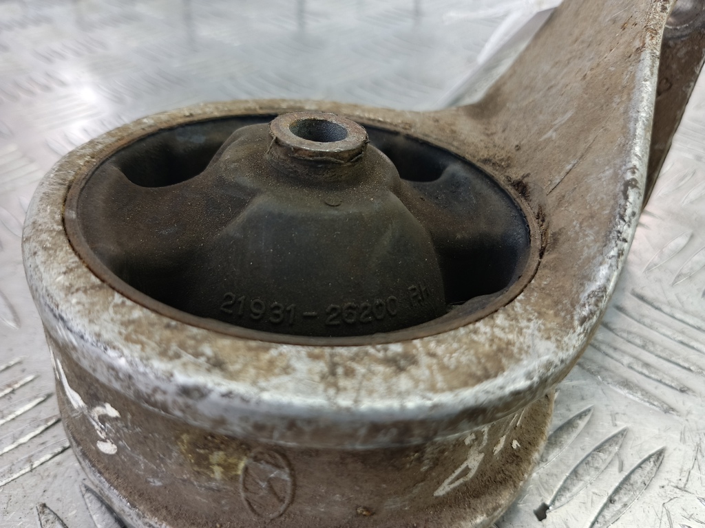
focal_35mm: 23
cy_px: 264
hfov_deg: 73.9
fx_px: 468
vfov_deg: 58.9
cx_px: 352
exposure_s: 1/50
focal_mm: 4.11
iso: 197
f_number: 1.6
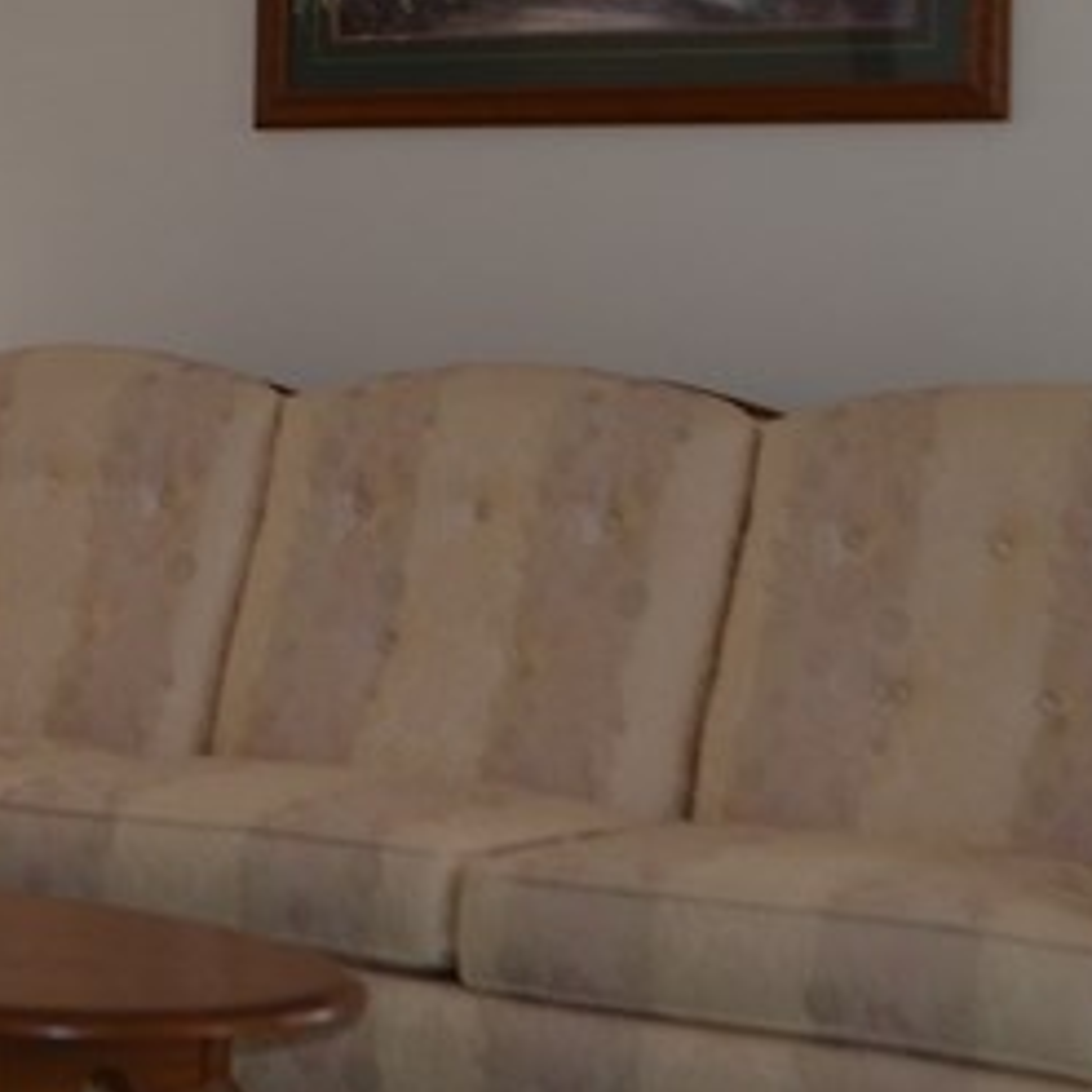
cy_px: 192
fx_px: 3605
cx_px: -400
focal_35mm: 101
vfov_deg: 17.1
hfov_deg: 16.2
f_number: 4.5
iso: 400
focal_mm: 18
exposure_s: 1/100
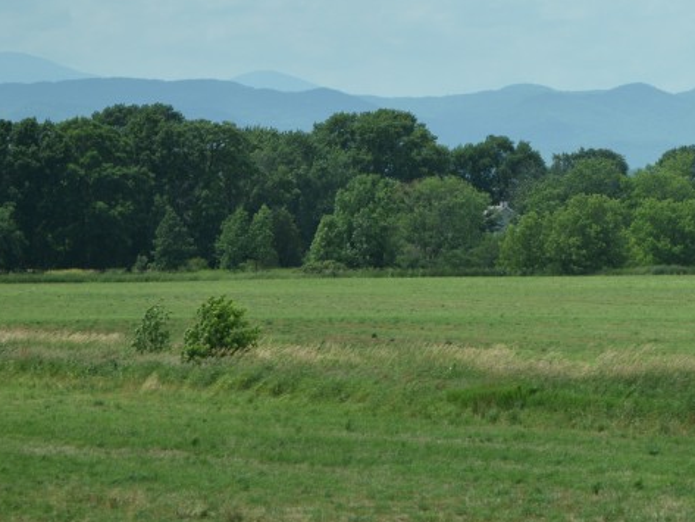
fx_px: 3637
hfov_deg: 10.9
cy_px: 49
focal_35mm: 181
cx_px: 624
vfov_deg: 8.2
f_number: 5.6
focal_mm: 55
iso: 200
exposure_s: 1/1250
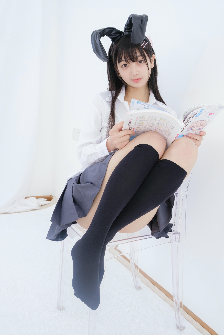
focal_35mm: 35
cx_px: 112
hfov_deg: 37.9
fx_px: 327
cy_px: 168
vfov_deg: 54.4
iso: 160
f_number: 5.6
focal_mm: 23
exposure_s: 1/80
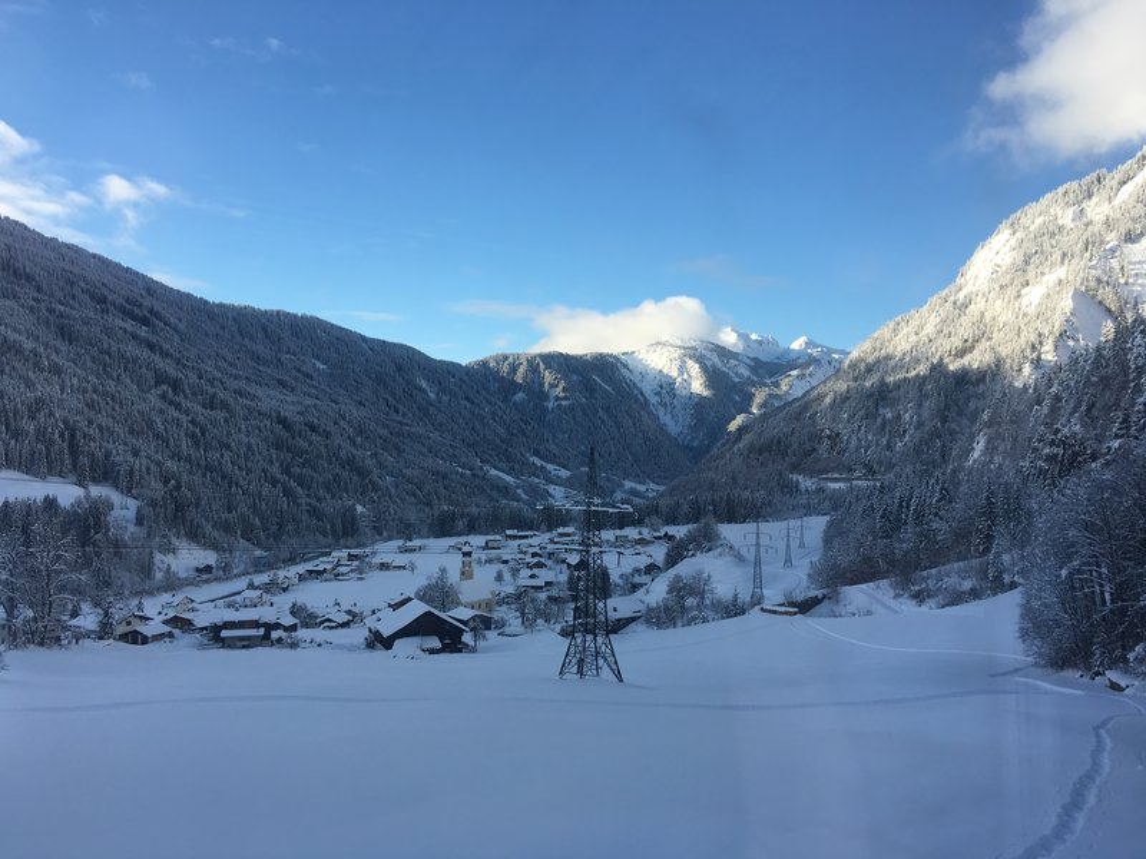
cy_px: 430
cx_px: 573
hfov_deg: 61.7
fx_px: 960
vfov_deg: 48.2
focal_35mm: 29
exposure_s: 1/712
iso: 25
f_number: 2.2
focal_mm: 4.15
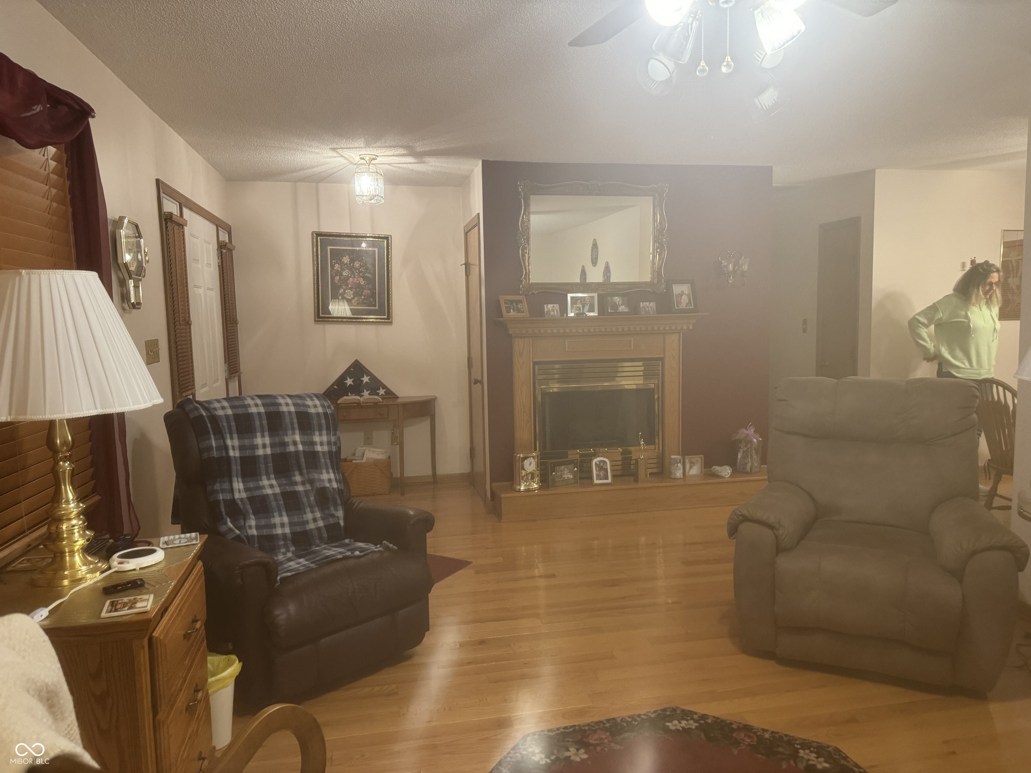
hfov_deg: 71.6
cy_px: 386
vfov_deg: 56.8
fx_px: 715
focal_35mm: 24
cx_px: 516
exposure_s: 1/60
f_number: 1.78
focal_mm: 6.76
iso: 320
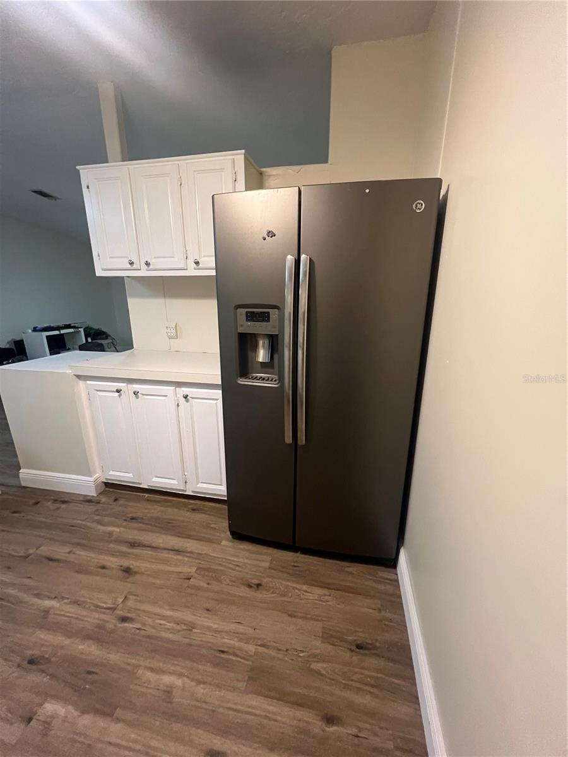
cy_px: 378
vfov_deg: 106.2
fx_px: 284
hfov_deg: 89.9
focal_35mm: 13
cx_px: 284
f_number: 1.8
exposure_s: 1/60
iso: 800
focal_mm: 1.57
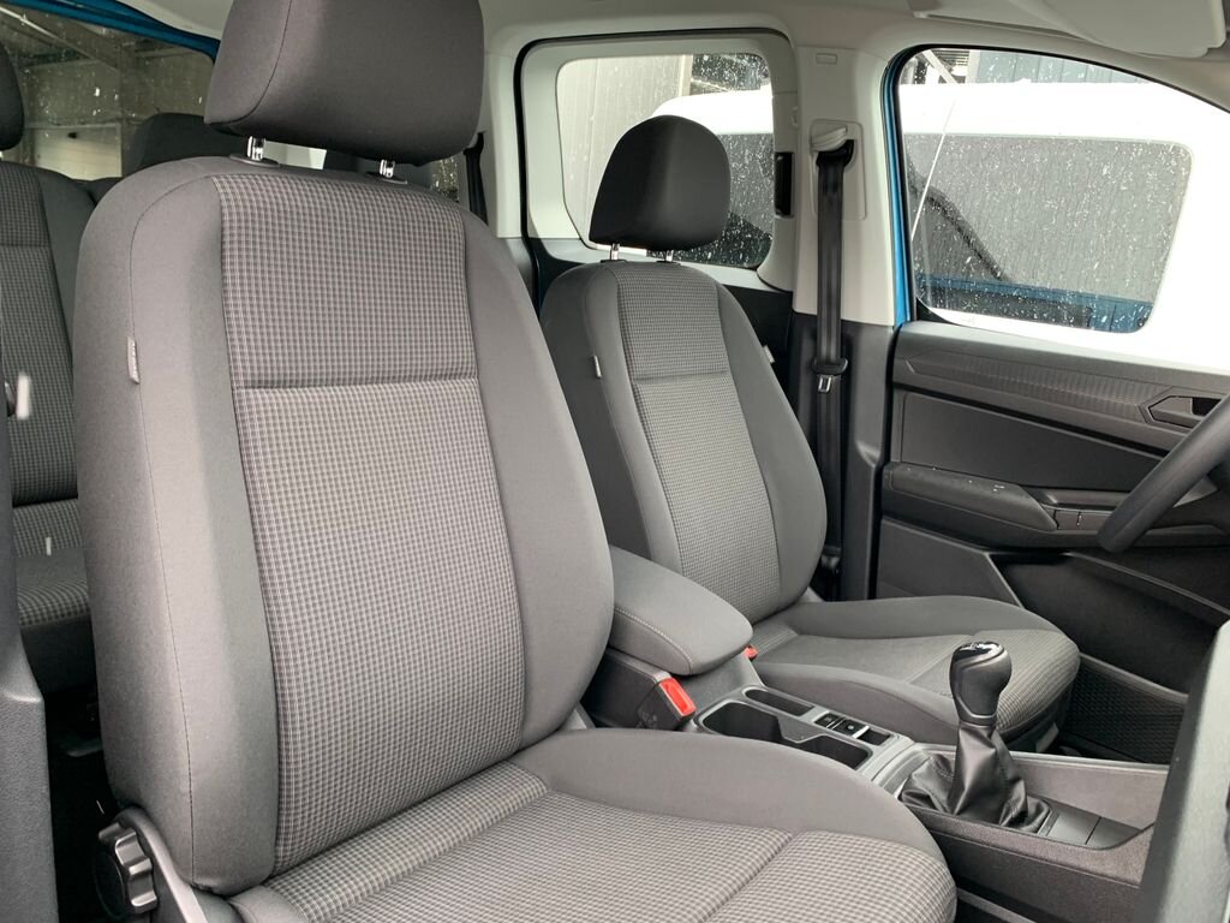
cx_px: 615
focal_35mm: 26
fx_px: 924
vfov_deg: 53.1
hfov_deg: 67.3
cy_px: 462
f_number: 1.8
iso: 100
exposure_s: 1/60
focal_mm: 4.25
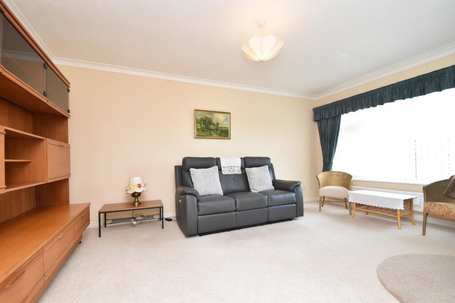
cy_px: 152
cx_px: 228
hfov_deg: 100.4
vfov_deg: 77.3
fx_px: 190
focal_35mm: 15
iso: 1400
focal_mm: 10
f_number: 10
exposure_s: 1/60
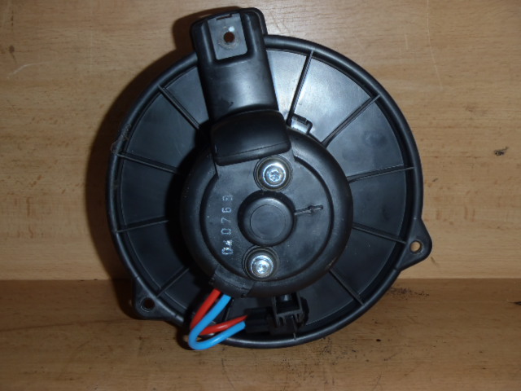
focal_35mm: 38
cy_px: 196
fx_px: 572
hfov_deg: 49.0
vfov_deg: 37.7
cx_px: 260
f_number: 4.6
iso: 100
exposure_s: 1/40
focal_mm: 6.83
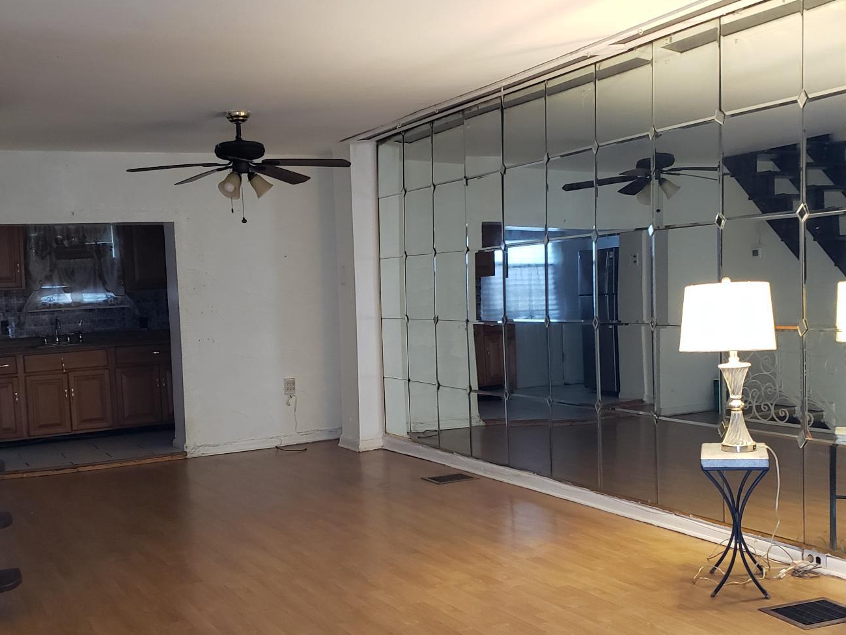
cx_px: 397
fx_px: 1002
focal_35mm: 41
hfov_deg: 45.8
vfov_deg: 35.1
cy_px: 364
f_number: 1.5
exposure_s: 1/24
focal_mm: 4.3
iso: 320
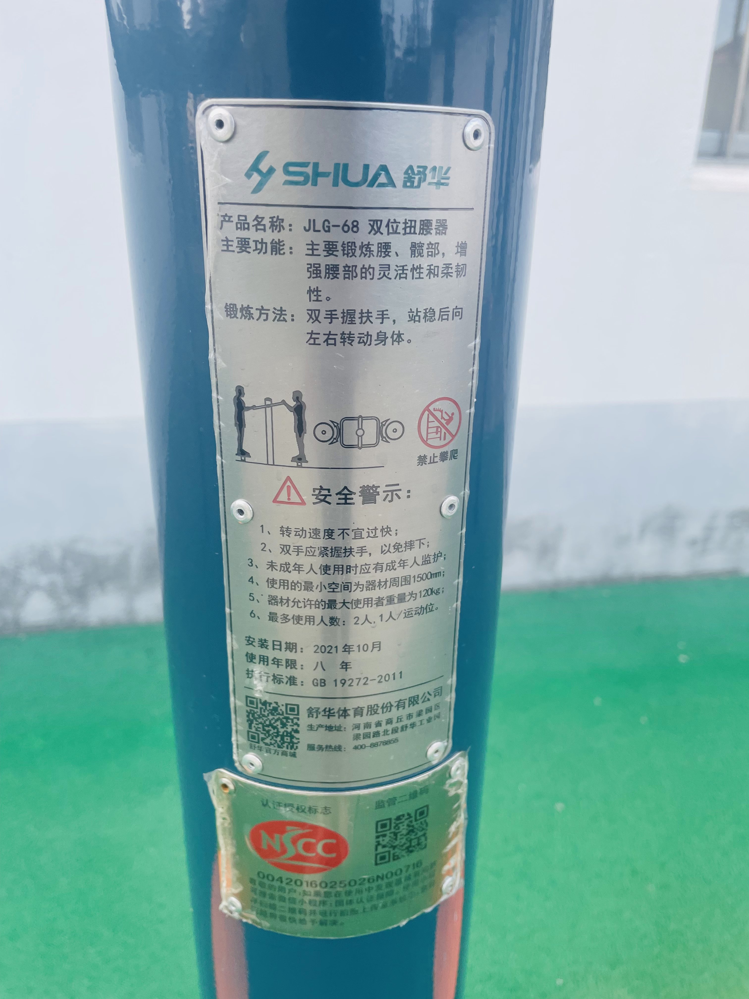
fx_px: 750
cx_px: 374
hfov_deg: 53.1
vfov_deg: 67.3
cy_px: 500
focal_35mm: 26
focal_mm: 4.2
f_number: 1.6
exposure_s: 1/318
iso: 32
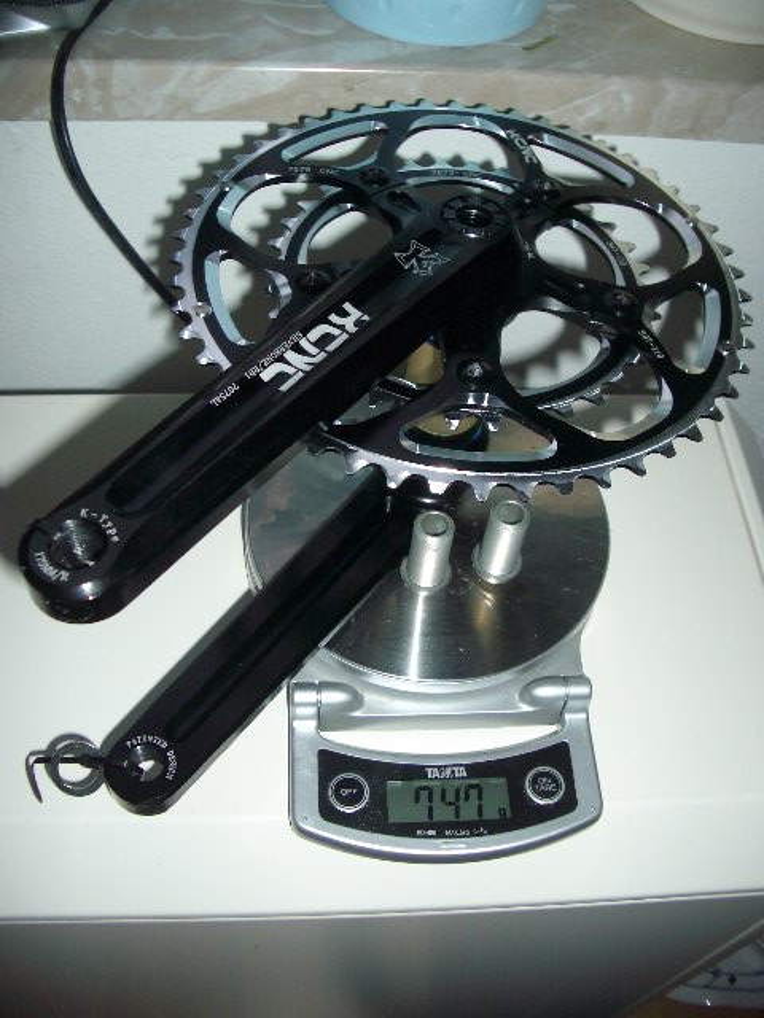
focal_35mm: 35
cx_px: 382
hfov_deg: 40.7
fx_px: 1030
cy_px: 509
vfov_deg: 52.6
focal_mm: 5.8
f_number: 2.6
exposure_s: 1/60
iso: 100
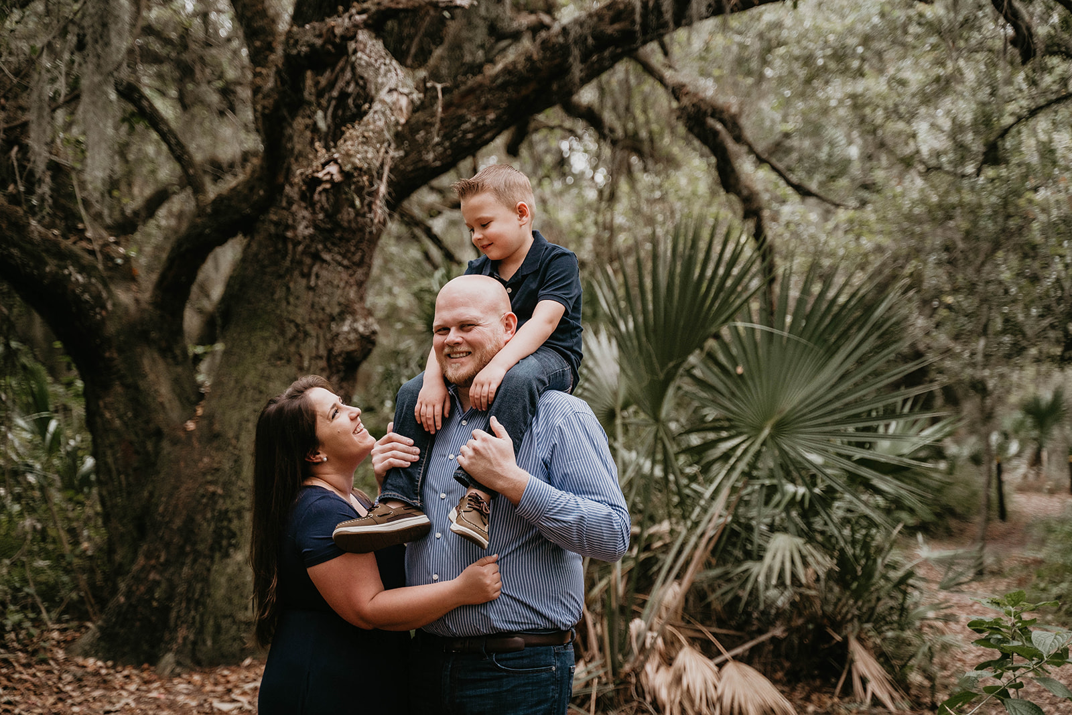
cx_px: 536
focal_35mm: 59
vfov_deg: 23.0
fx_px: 1757
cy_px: 358
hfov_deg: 33.9
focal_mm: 59
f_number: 2.8
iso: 1600
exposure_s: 1/125
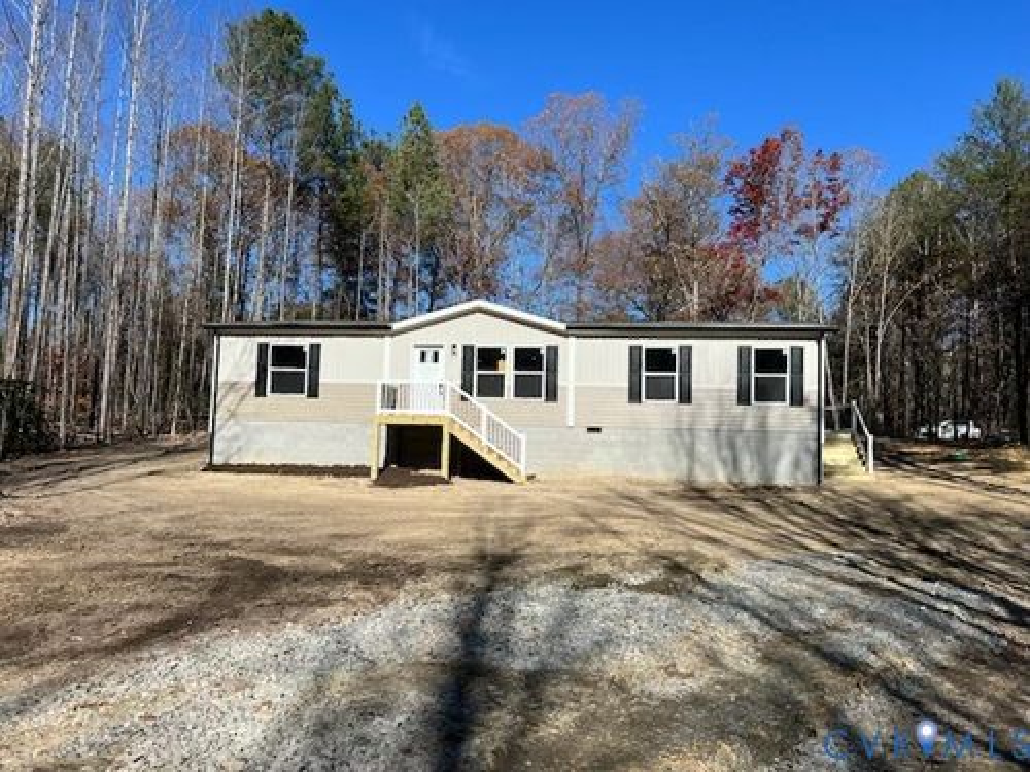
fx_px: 774
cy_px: 386
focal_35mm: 26
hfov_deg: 67.3
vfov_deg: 53.1
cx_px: 515
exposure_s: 1/4831
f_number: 1.5
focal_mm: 5.7
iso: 50
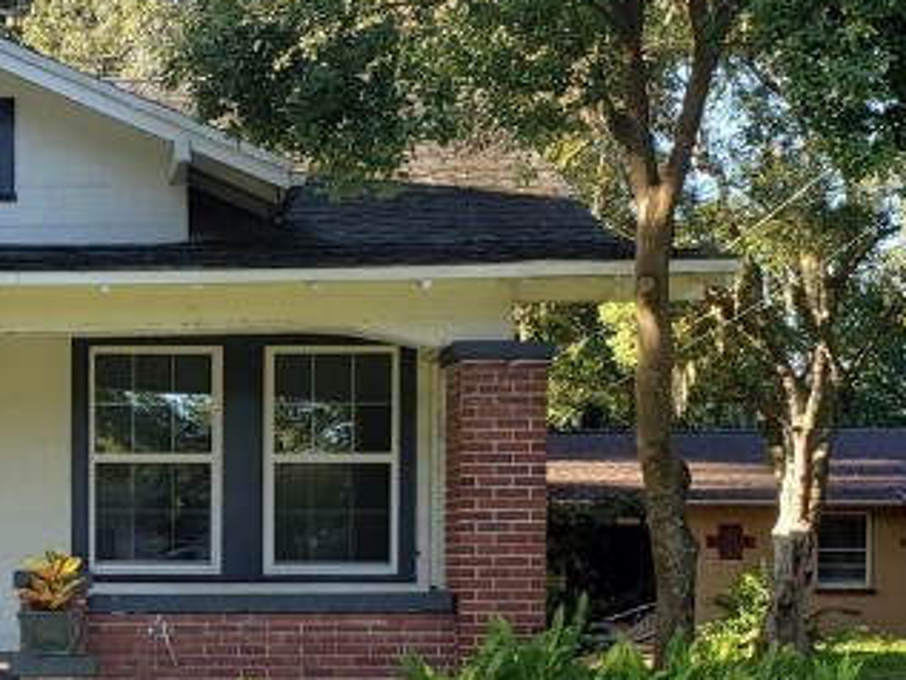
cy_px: 551
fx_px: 2199
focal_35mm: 84
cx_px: 43
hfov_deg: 22.5
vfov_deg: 17.4
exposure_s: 1/210
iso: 50
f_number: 2.4
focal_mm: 4.3
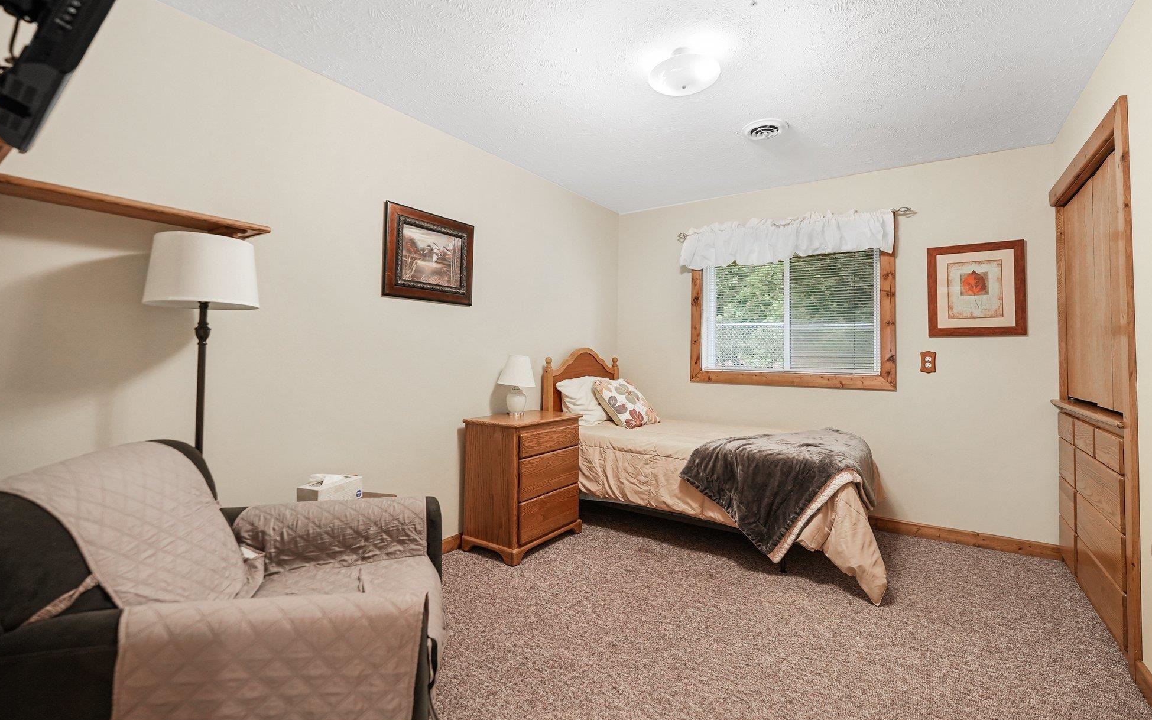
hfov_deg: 101.4
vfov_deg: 74.7
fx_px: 471
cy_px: 338
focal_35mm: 15
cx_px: 601
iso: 2500
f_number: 2.8
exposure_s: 1/160
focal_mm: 14
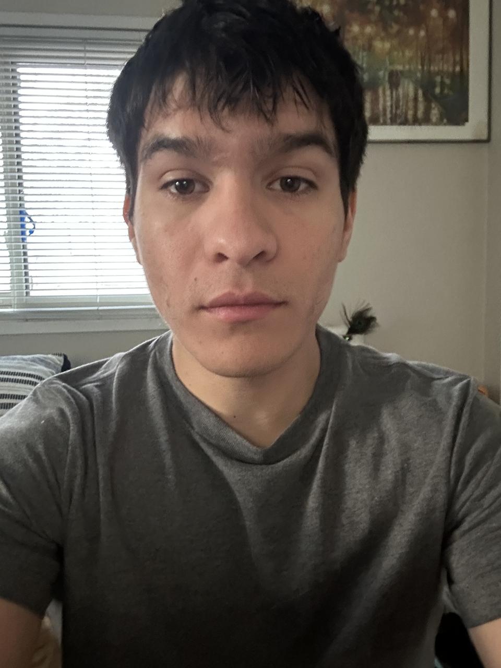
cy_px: 334
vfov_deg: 60.0
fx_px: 579
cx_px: 250
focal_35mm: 30
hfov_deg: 46.8
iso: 800
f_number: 1.9
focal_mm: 2.69
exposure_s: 1/15
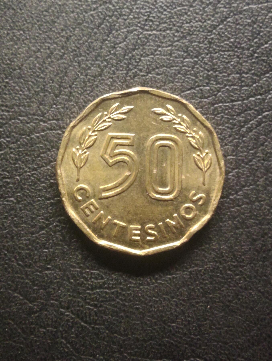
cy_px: 180
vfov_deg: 38.1
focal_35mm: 50
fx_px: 523
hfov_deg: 29.2
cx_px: 136
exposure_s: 1/33.3
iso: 1250
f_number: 2.2
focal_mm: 3.42
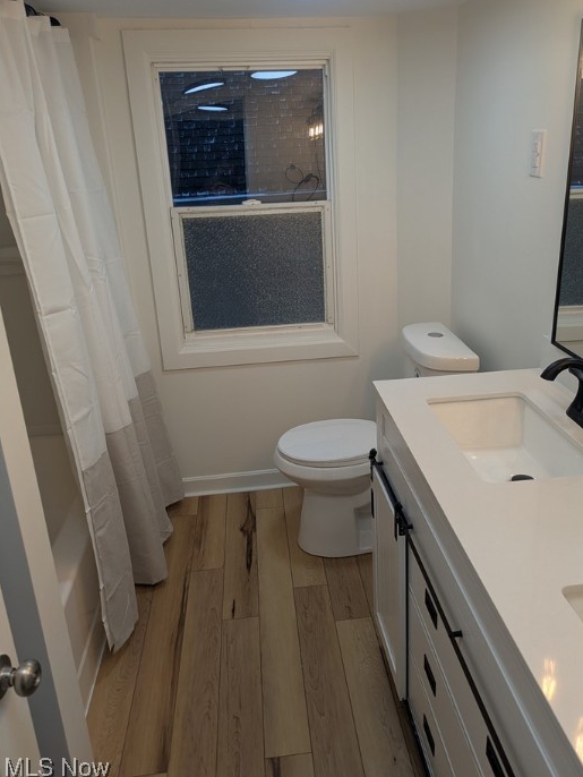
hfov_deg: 49.7
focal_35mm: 28
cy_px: 358
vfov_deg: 63.3
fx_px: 628
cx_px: 324
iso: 58
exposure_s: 1/120
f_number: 1.89
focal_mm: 5.43
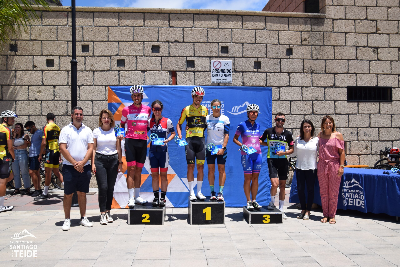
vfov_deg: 43.6
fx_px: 333
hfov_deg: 61.9
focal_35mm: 30
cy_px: 134
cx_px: 200
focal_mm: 20
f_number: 10
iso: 200
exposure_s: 1/400
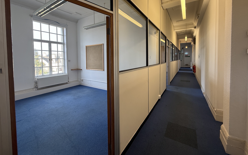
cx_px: 125
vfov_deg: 74.0
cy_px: 62
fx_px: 101
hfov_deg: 101.5
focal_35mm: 15
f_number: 2.2
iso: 125
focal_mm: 2.22
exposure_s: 1/100
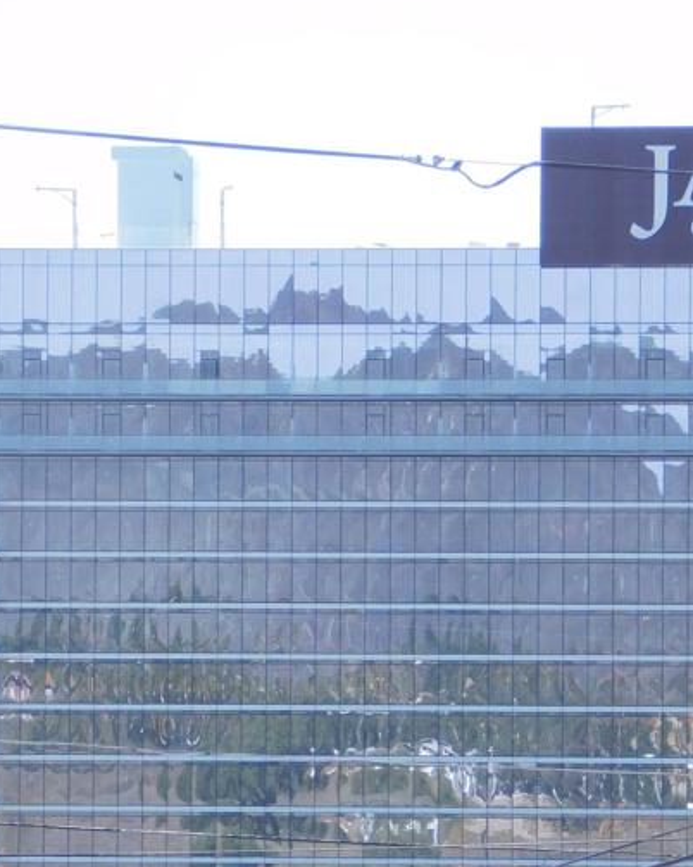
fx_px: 8671
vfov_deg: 5.7
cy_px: 608
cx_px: 348
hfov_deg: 4.6
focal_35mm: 338
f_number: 5.3
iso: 125
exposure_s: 1/320
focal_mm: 30.1
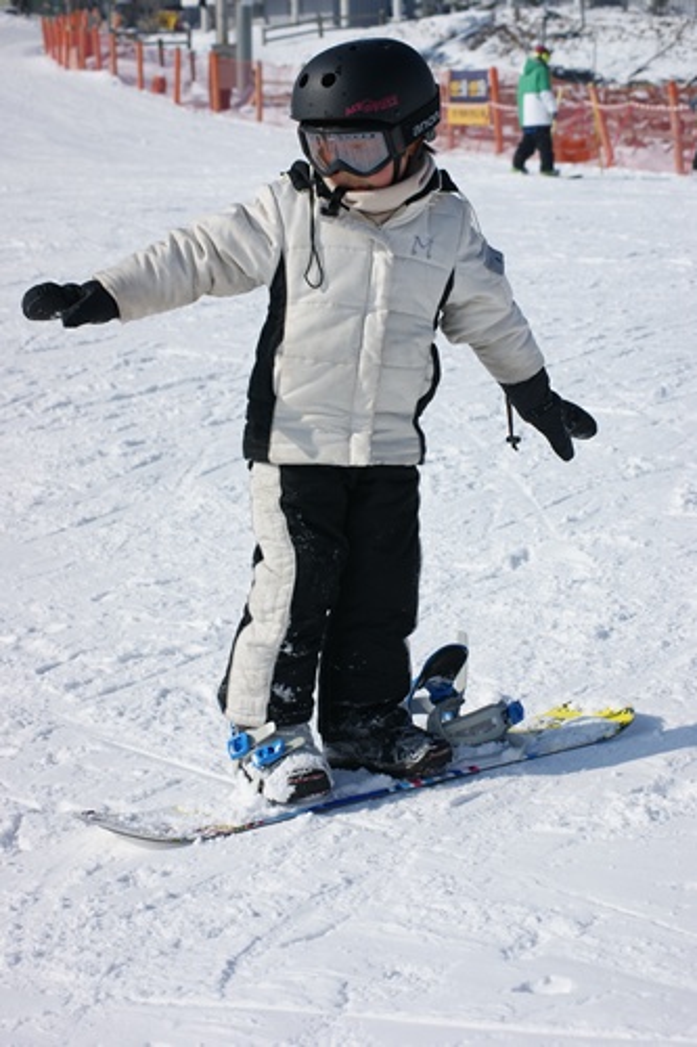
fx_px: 2615
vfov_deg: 22.6
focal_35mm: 90
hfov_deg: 15.2
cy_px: 524
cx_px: 348
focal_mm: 60
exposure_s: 1/500
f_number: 8
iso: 100
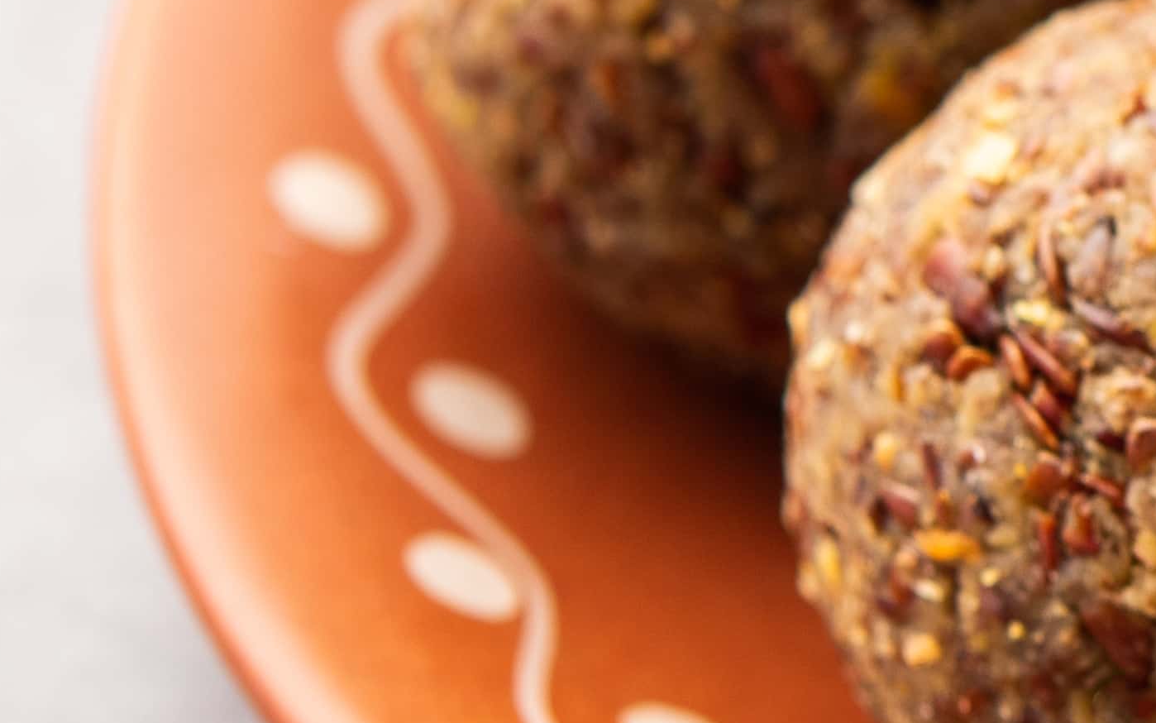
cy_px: -46
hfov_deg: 6.4
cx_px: 2025
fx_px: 10145
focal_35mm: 322
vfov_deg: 4.1
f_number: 5.6
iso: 100
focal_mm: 60
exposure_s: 1/125
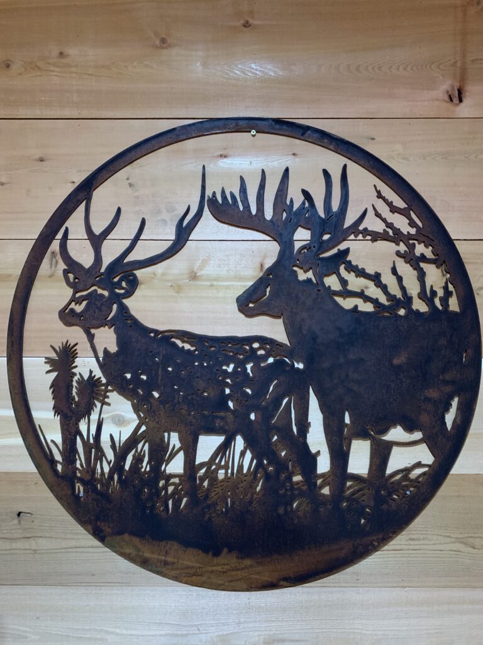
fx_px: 484
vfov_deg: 67.3
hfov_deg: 53.1
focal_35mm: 26
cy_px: 322
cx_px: 242
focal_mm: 4.25
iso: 500
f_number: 1.8
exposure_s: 1/30
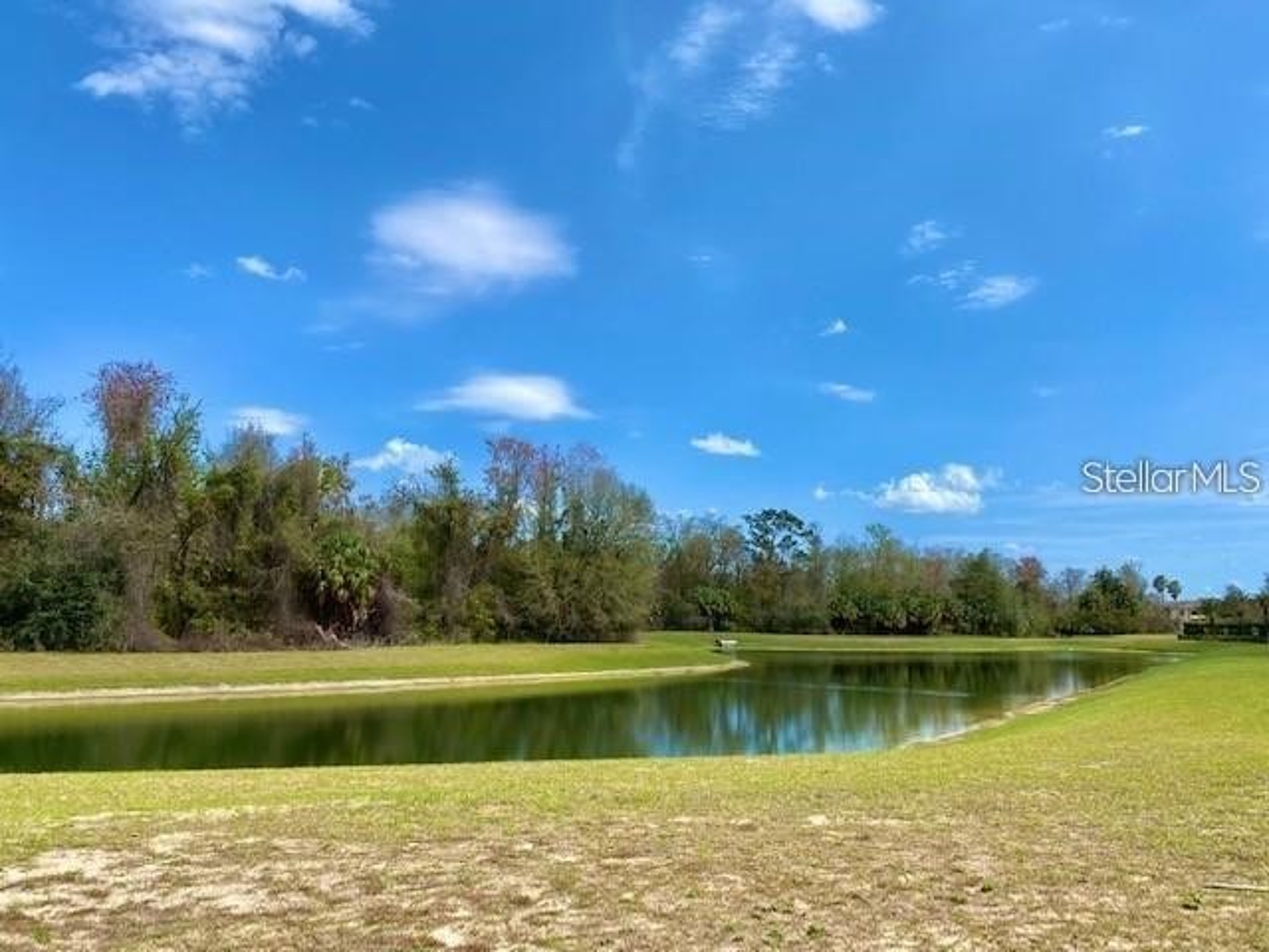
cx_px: 634
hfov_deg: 67.3
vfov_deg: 53.1
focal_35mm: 26
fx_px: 953
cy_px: 476
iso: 32
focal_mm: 4.25
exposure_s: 1/3497
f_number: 1.8
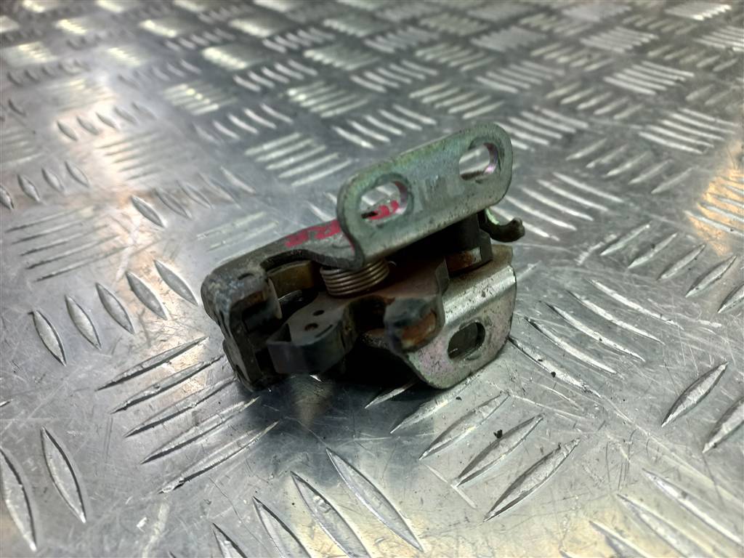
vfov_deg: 54.9
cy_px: 279
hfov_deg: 69.4
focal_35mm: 25
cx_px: 372
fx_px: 537
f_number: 1.8
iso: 64
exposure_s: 1/50
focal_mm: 4.6
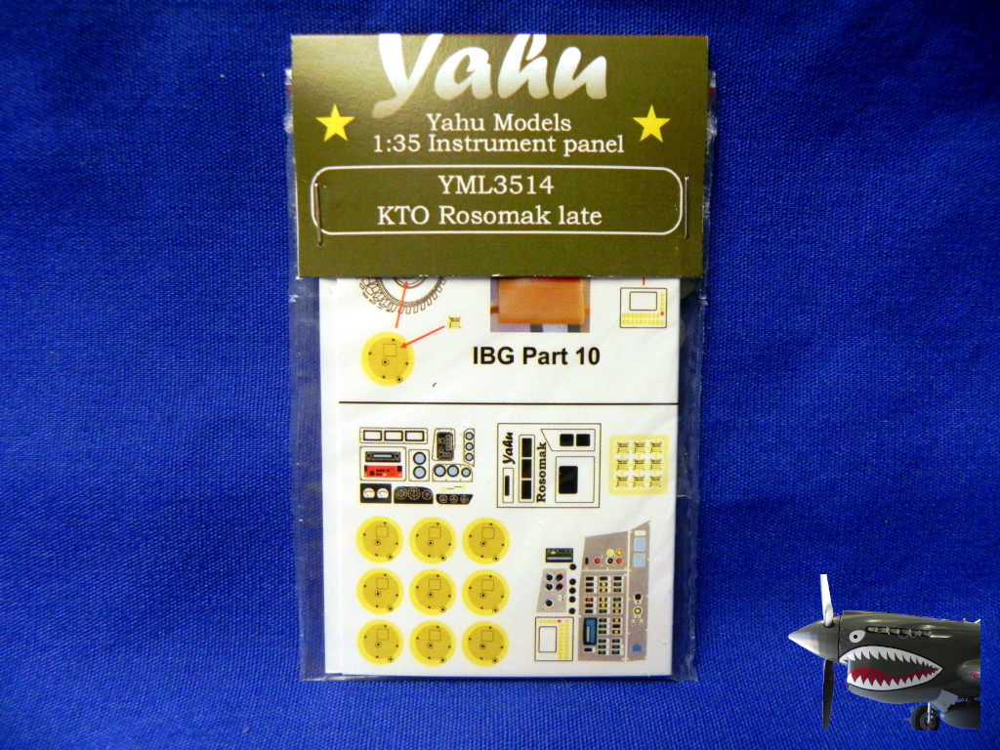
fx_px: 751
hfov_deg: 67.3
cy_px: 375
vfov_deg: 53.1
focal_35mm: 26
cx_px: 500
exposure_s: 1/84.3
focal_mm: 4.6
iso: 400
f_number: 2.8
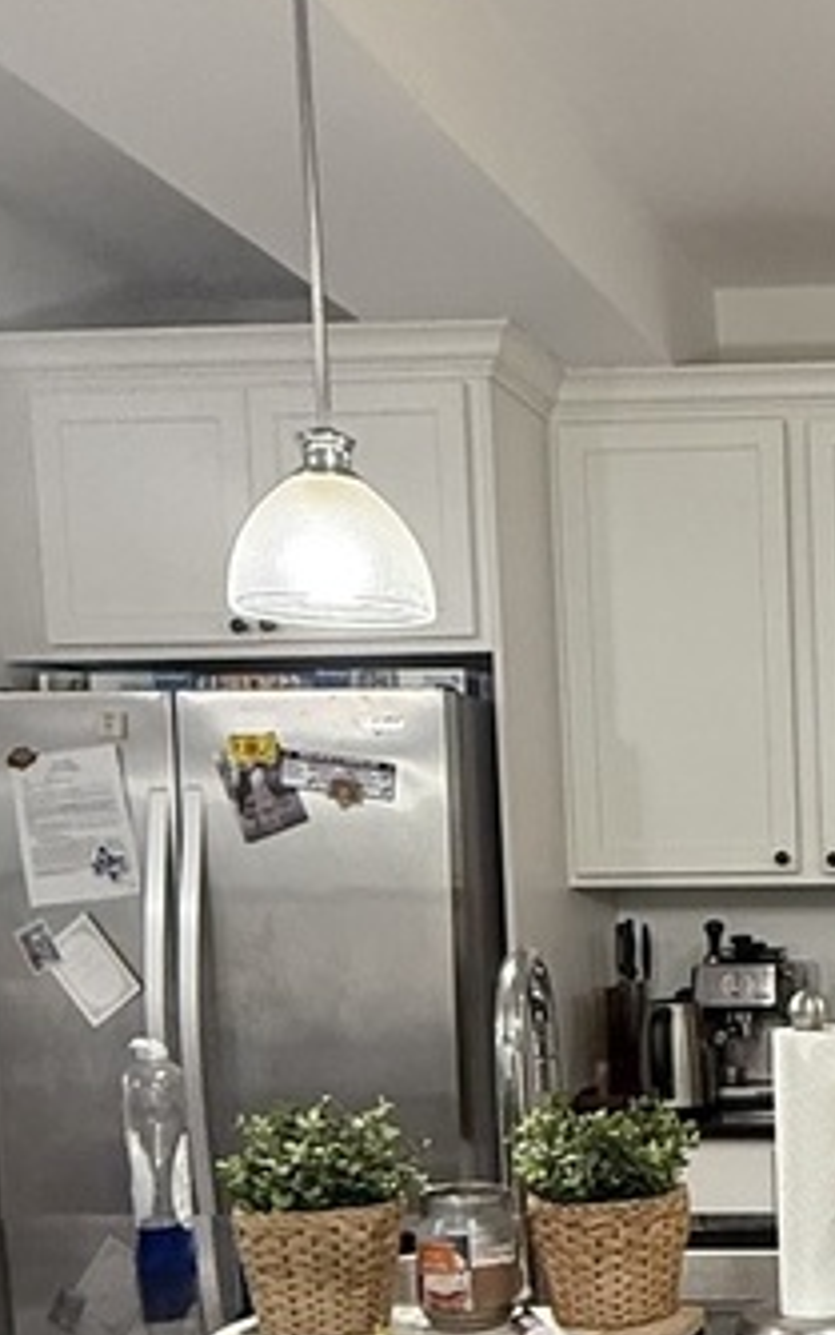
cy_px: 1075
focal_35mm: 48
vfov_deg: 40.1
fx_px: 1746
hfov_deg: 23.4
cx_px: 1123
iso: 500
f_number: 2.2
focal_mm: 2.22
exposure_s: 1/120
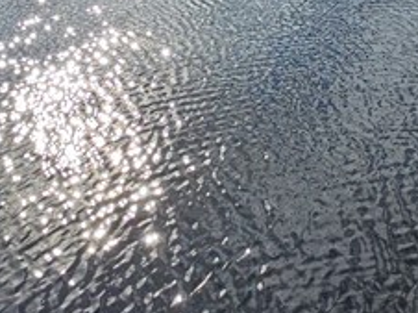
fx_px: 712
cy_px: 28
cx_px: 144
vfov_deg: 24.0
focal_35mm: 59
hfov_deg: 32.5
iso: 50
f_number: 2.2
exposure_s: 1/6151
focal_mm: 2.2
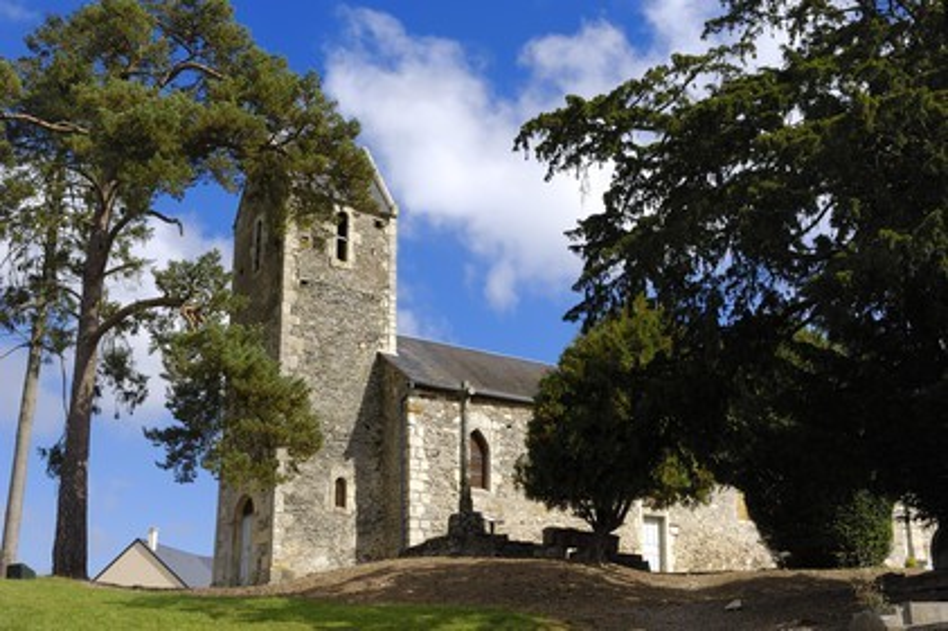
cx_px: 474
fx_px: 1105
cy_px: 316
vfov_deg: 31.8
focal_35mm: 42
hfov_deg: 46.4
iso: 100
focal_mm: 28
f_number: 9
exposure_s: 1/160
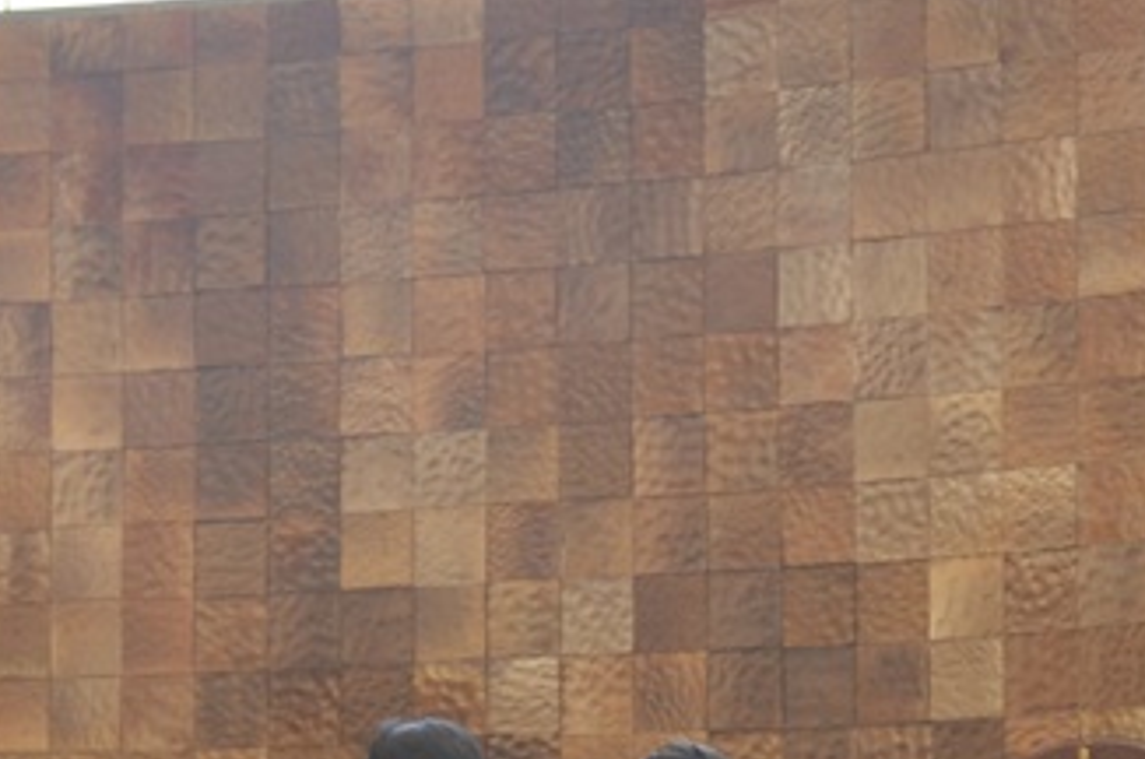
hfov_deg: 13.6
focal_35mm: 151
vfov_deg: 8.9
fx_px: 4793
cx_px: 650
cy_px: 1054
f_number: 4.8
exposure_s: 1/30
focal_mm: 32
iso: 800
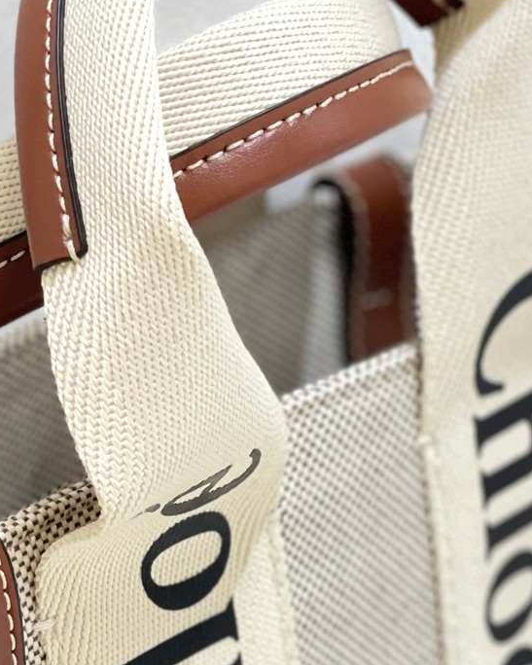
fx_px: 2992
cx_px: 35
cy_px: 464
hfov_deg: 10.1
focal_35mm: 152
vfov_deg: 12.7
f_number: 2
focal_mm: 6
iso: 160
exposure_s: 1/100
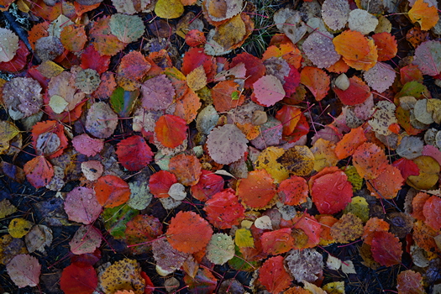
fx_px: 429
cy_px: 147
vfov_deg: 37.9
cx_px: 220
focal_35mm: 35
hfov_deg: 54.4
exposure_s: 1/25
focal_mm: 35
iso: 100
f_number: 5.6
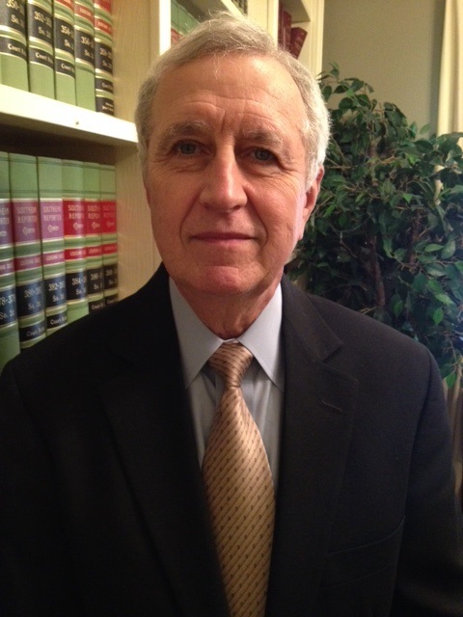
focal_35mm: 35
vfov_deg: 52.6
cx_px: 232
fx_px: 624
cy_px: 308
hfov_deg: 40.7
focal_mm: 4.28
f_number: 2.4
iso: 400
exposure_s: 1/15
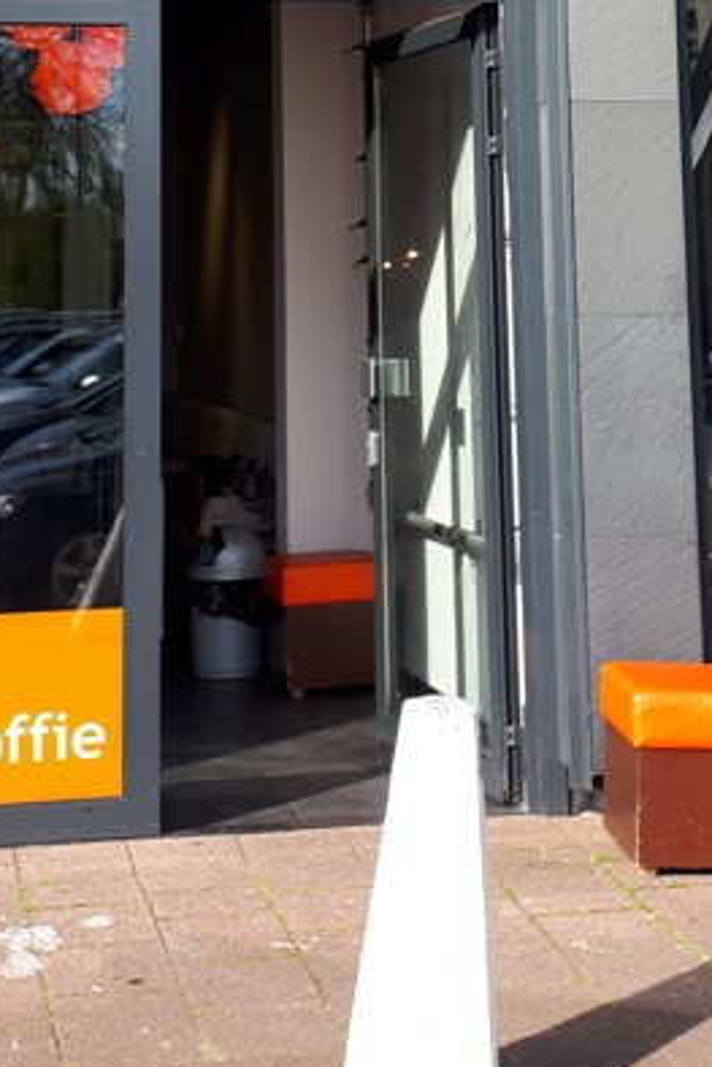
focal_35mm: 73
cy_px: 43
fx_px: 2164
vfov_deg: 26.5
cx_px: 374
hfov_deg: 18.7
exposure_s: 1/481
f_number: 1.9
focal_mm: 3.6
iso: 40
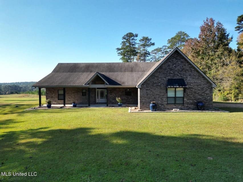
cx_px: 122
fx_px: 169
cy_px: 91
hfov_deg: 71.6
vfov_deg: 56.8
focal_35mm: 24
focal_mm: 6.72
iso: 100
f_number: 1.7
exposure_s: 1/1600
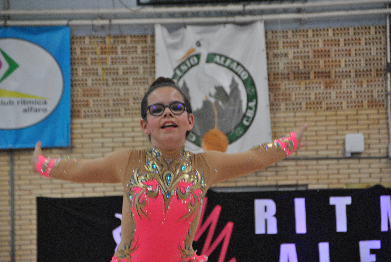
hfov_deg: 11.2
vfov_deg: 7.5
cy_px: 131
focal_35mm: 183
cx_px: 196
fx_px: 1990
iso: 800
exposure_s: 1/200
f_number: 5.6
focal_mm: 122
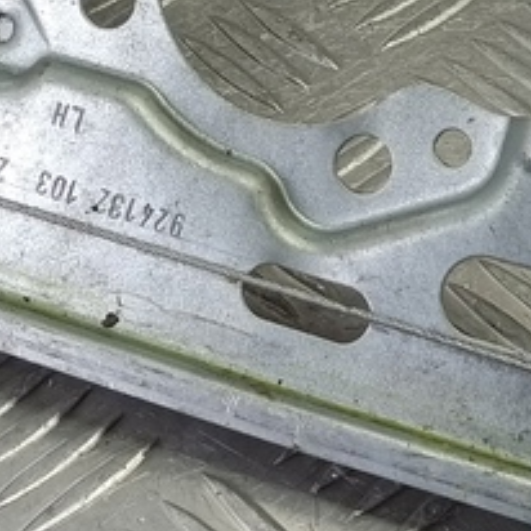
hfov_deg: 17.2
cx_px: 358
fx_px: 1753
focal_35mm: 101
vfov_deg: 16.7
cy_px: -54
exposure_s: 1/50
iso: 115
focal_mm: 4.11
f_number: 1.6
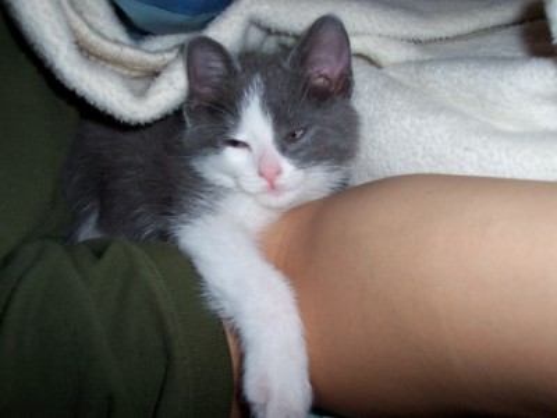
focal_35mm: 37
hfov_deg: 50.1
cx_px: 278
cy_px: 209
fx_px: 595
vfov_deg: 38.7
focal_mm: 5.6
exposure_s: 1/60
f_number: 2.8
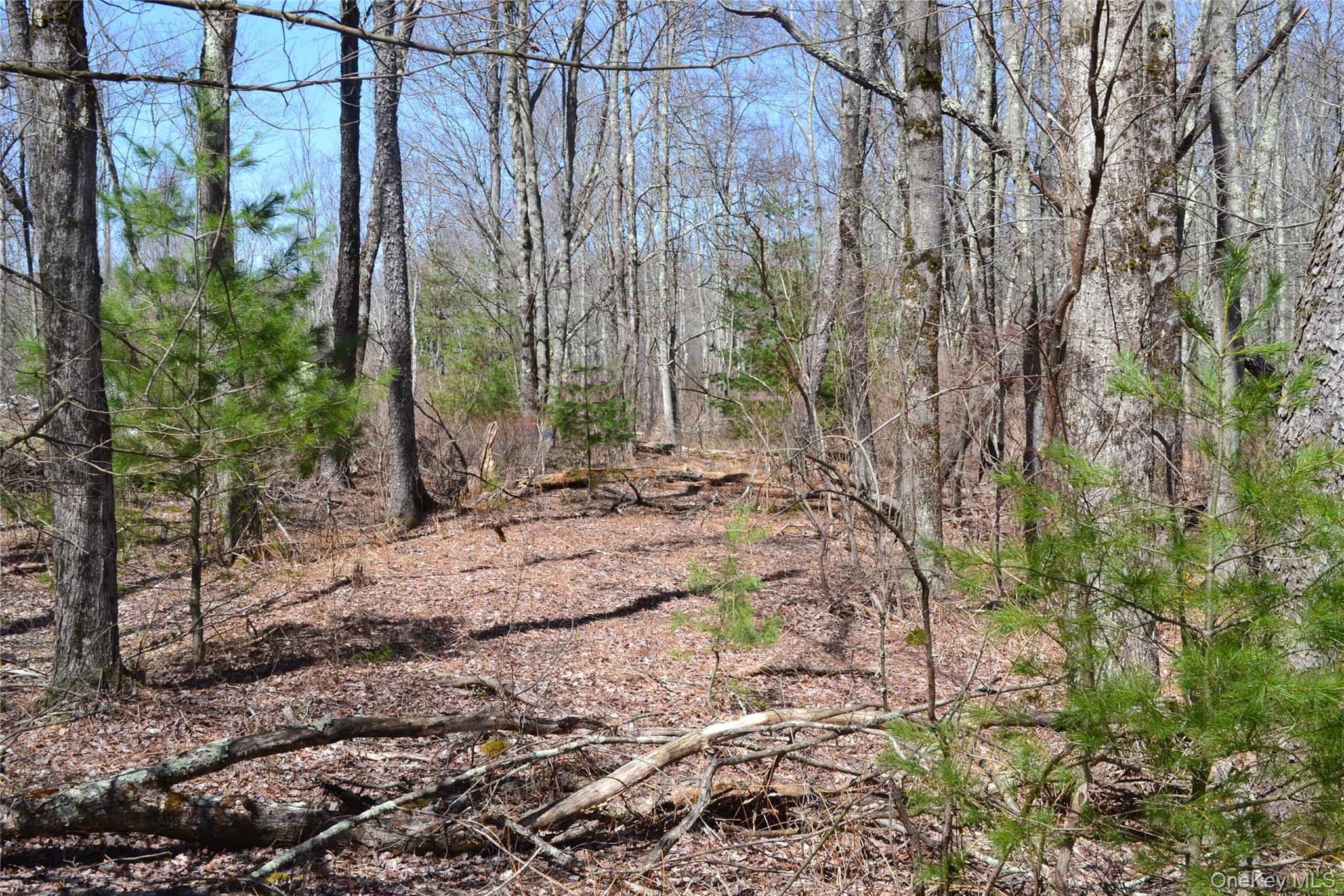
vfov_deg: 31.9
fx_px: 1568
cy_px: 448
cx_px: 672
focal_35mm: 42
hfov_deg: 46.4
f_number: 10
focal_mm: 28
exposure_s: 1/200
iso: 400
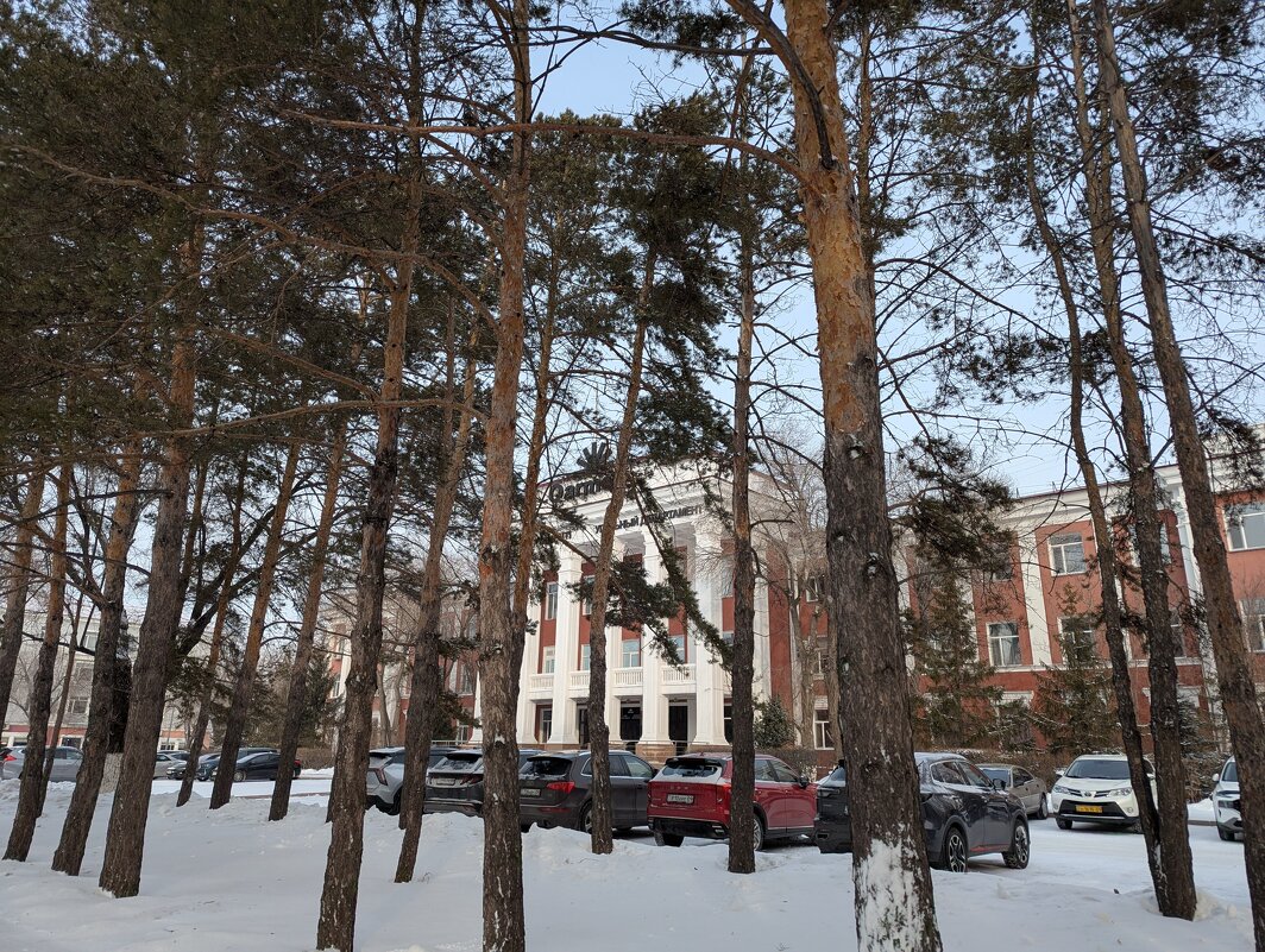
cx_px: 632
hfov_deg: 71.5
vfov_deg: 56.9
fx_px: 878
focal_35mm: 24
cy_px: 476
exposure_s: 1/1029
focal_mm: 6.81
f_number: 1.85
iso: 46
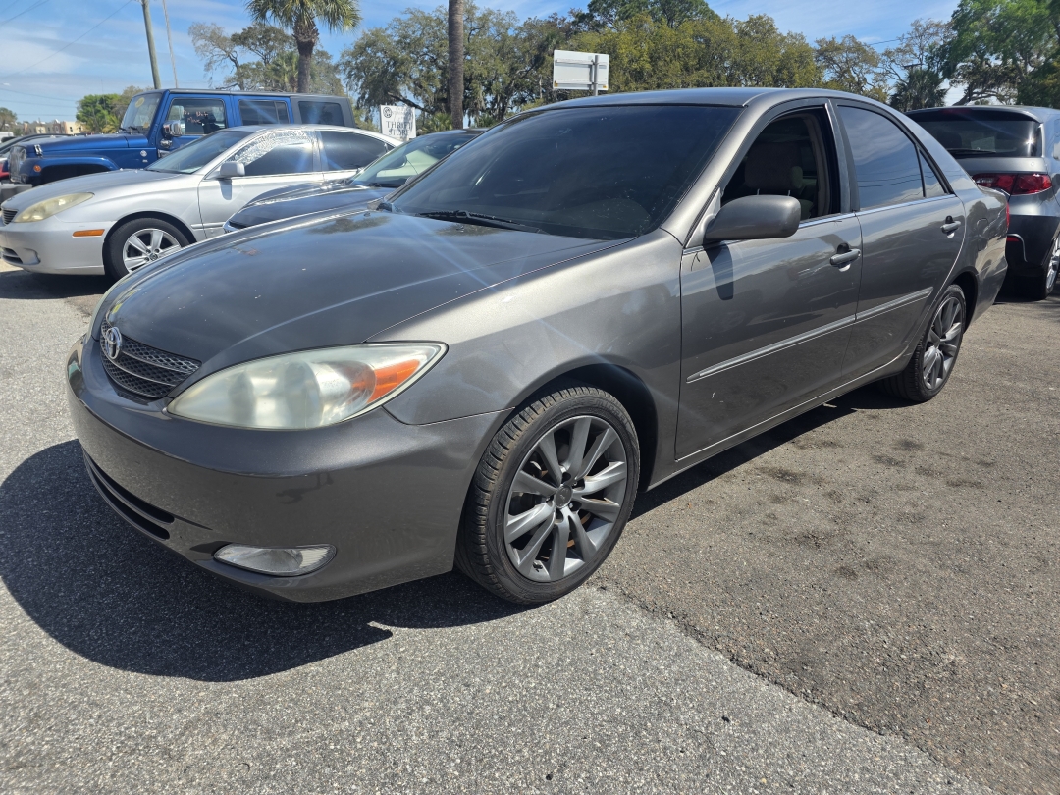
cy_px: 398
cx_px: 530
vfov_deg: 58.9
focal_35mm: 23
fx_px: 704
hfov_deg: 73.9
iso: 80
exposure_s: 1/5608
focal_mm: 6.3
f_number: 1.7
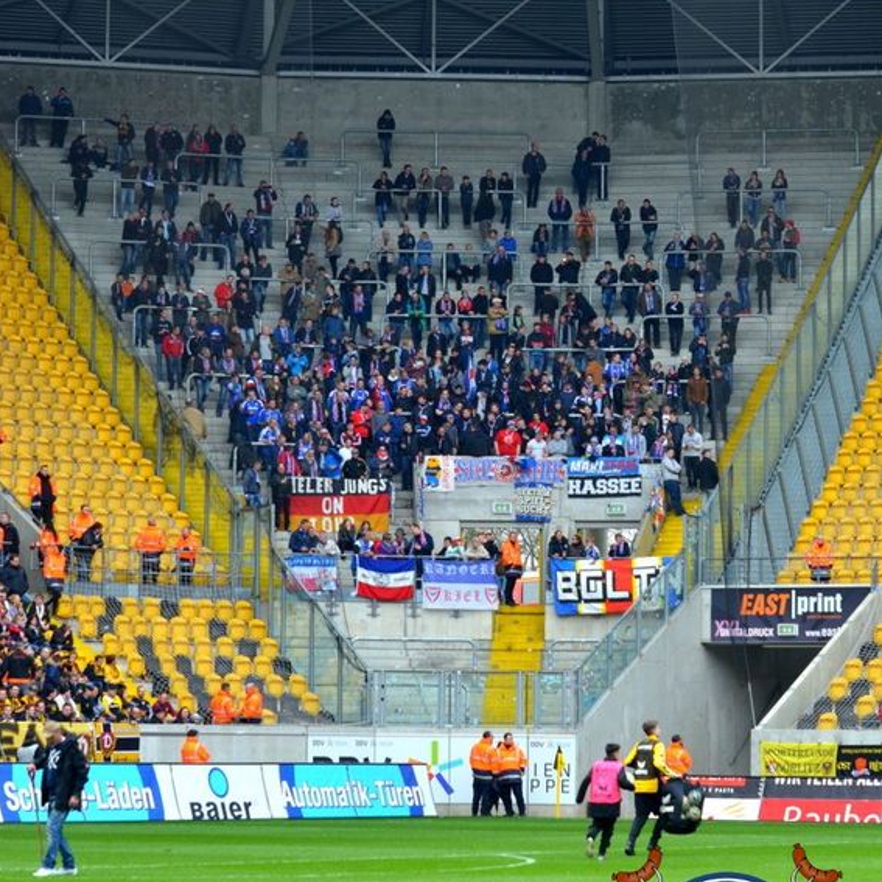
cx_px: 440
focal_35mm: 135
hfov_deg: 12.9
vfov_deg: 12.9
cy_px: 429
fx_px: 3892
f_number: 4
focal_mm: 70
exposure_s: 1/1000
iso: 450
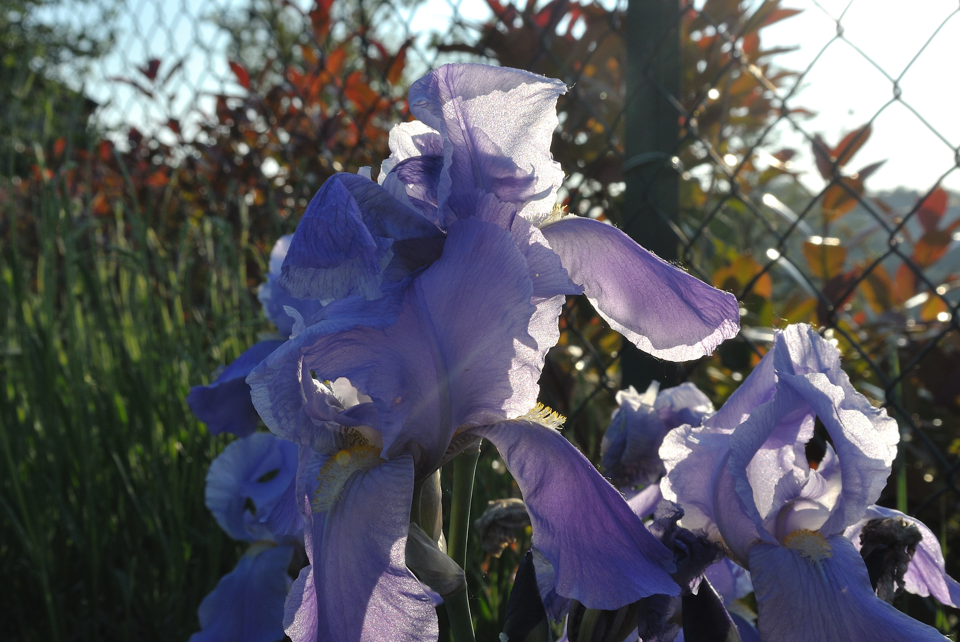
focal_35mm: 47
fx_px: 1255
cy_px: 321
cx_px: 480
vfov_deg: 28.7
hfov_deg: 41.9
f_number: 8
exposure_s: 1/200
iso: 100
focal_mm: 17.5
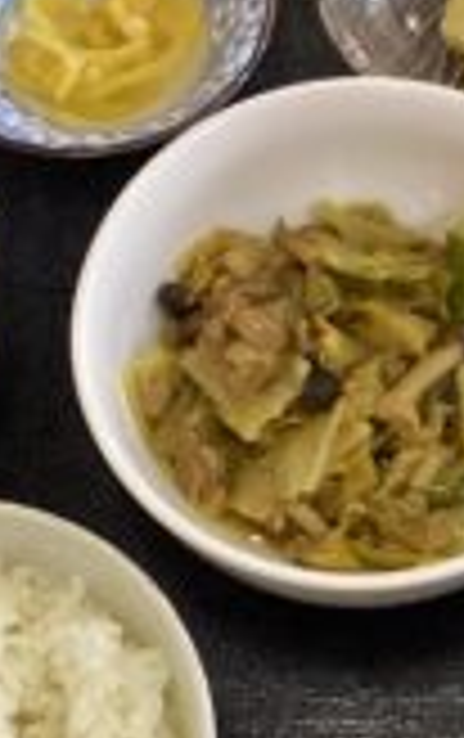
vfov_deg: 27.4
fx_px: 1512
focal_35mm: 75
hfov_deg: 17.3
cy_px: 452
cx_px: 354
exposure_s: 1/50
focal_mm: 3.3
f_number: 2.4
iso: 320
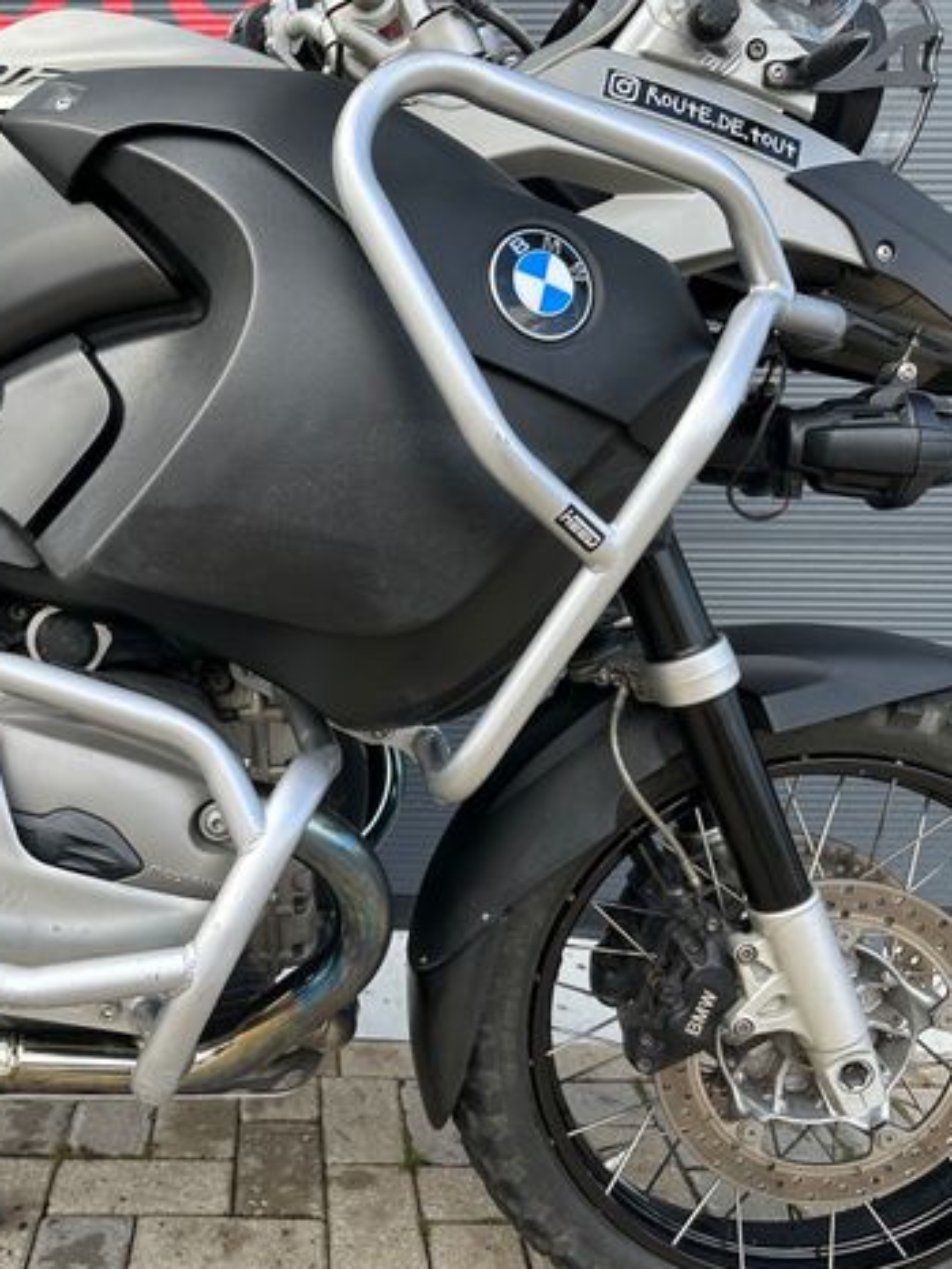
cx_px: 267
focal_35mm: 33
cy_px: 639
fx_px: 1210
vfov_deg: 55.3
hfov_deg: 42.0
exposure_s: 1/541
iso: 80
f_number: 1.78
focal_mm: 6.86
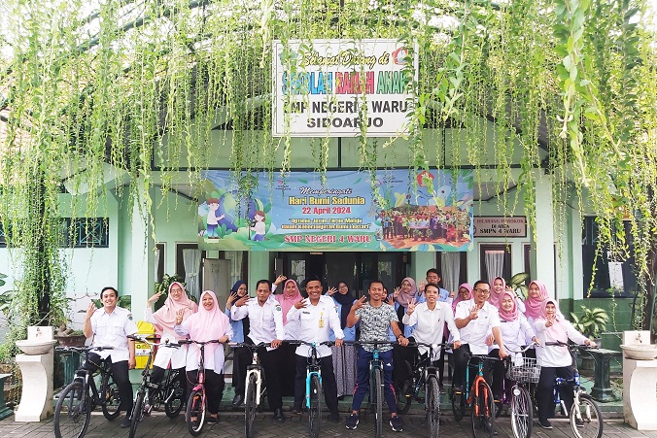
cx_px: 318
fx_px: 511
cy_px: 245
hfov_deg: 65.4
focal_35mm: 28
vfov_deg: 46.3
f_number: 1.7
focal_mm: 3.92
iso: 64
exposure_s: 1/121
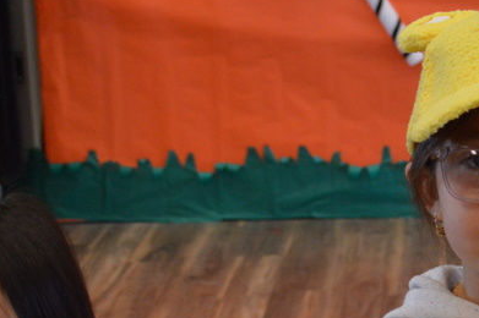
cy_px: 204
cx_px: 448
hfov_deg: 17.1
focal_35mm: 118
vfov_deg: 11.6
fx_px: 1569
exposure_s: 1/60
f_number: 4.5
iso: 1250
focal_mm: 30
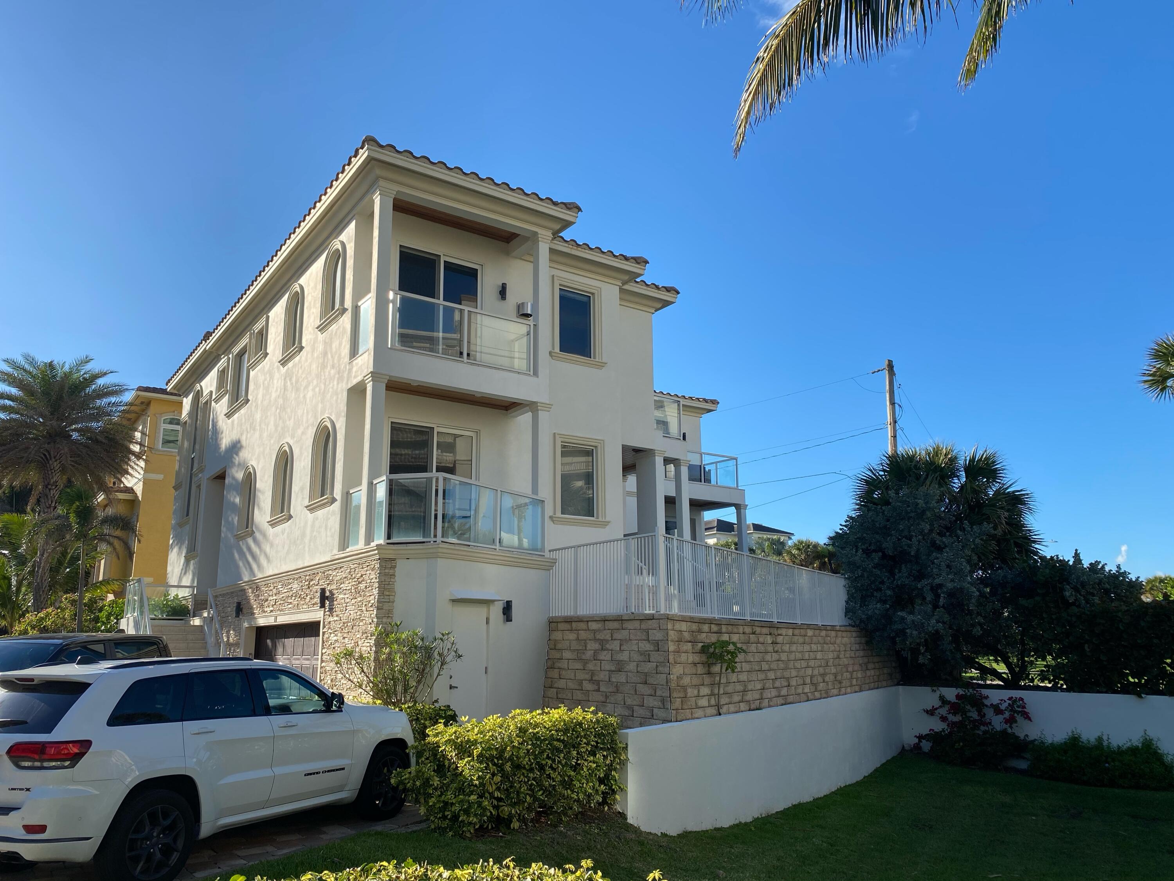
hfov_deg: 67.3
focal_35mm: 26
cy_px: 440
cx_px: 587
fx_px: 882
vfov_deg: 53.1
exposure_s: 1/2268
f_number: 1.8
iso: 32
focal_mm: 4.25
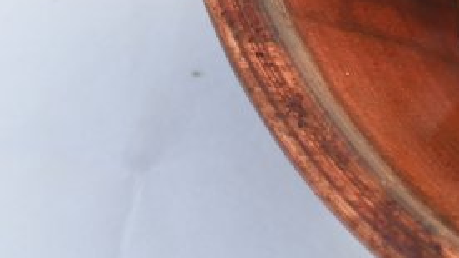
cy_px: -142
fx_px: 2720
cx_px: 1024
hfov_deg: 8.9
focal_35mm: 224
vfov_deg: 5.4
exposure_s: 1/50
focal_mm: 24.5
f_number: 5
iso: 100
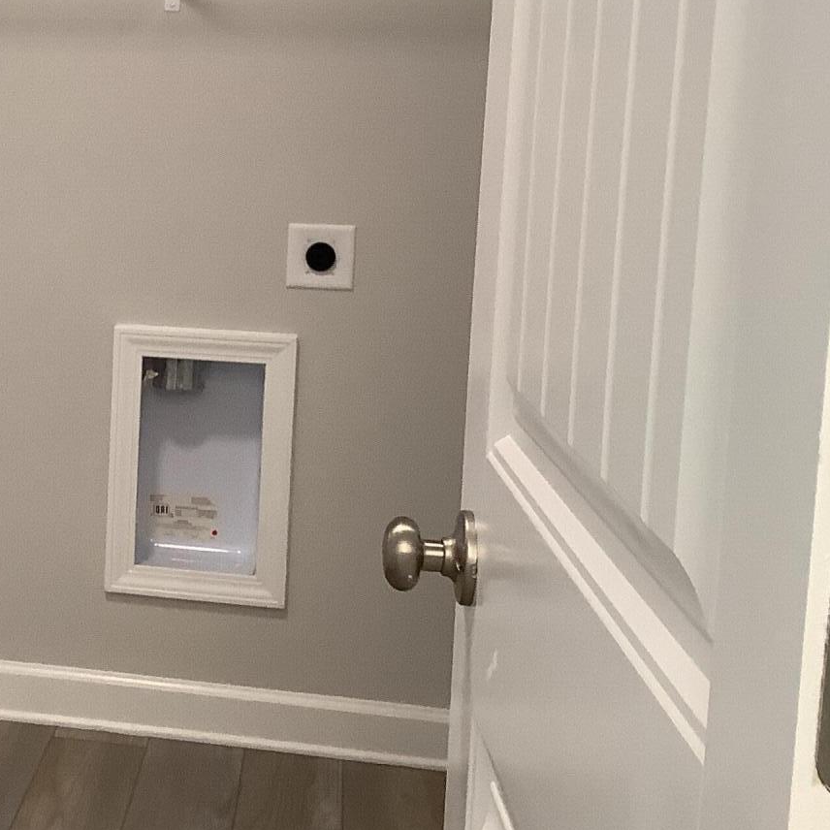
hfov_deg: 25.3
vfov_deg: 26.7
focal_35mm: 64
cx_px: -46
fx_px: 1736
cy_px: 266
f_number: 2.4
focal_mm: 3.3
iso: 125
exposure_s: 1/60
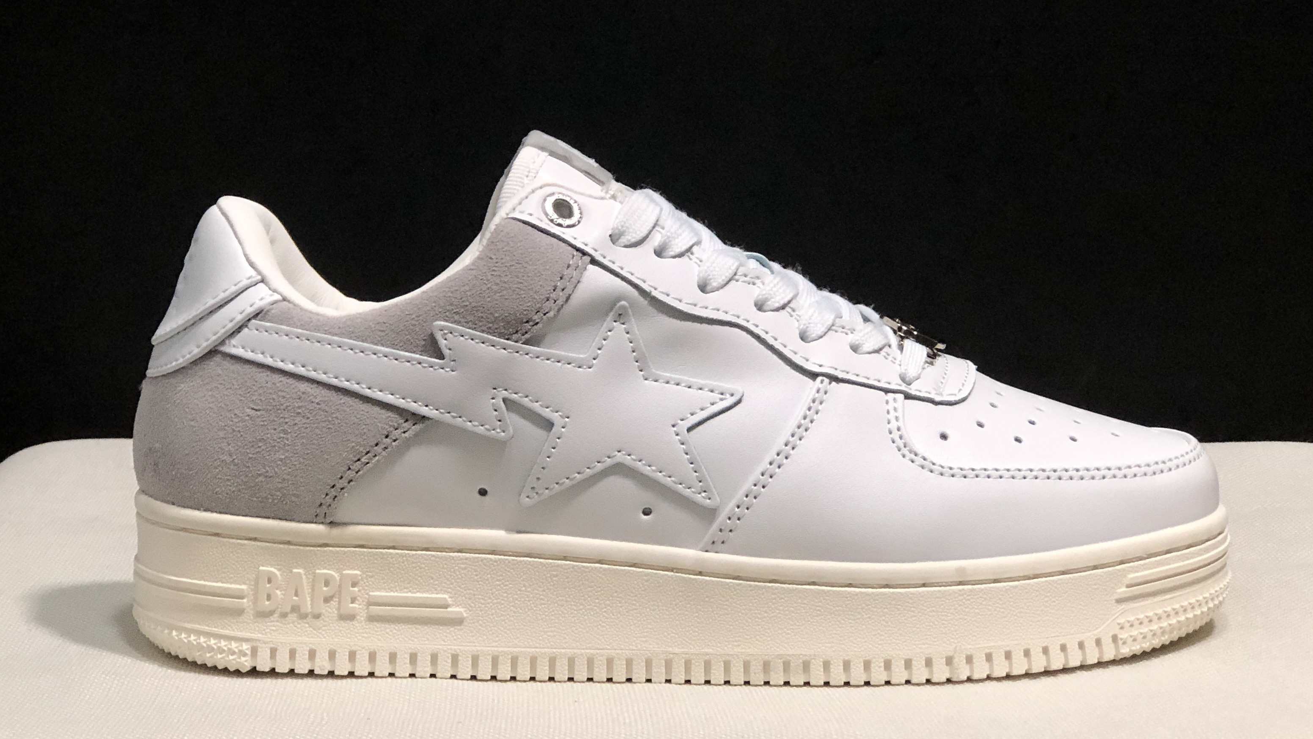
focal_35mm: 81
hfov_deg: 26.2
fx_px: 2820
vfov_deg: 14.9
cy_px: 234
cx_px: 624
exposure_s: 1/30
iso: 50
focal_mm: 6.6
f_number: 2.8
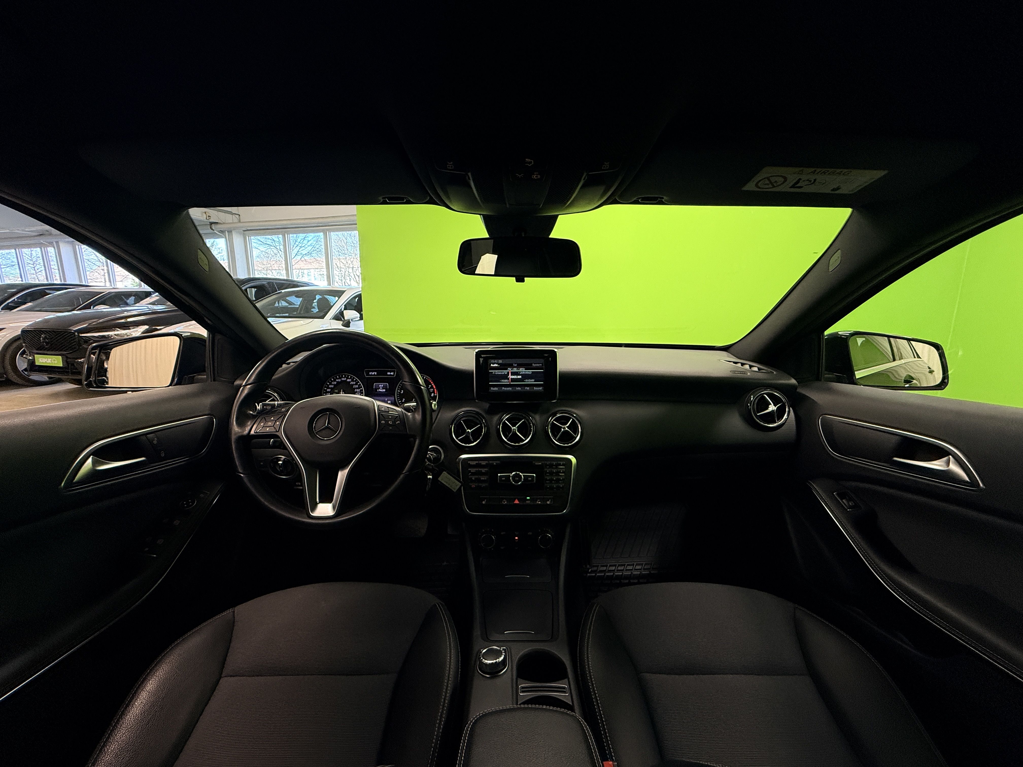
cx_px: 512
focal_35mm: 14
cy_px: 384
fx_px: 414
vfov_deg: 85.7
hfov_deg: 102.1
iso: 200
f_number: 2.2
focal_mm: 2.22
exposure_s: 1/100
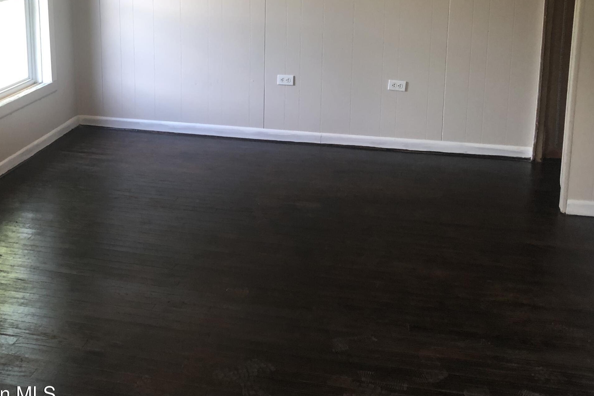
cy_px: 74
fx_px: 759
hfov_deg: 42.5
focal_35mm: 46
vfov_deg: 28.6
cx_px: 233
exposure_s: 1/24
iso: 40
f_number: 1.8
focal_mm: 3.99
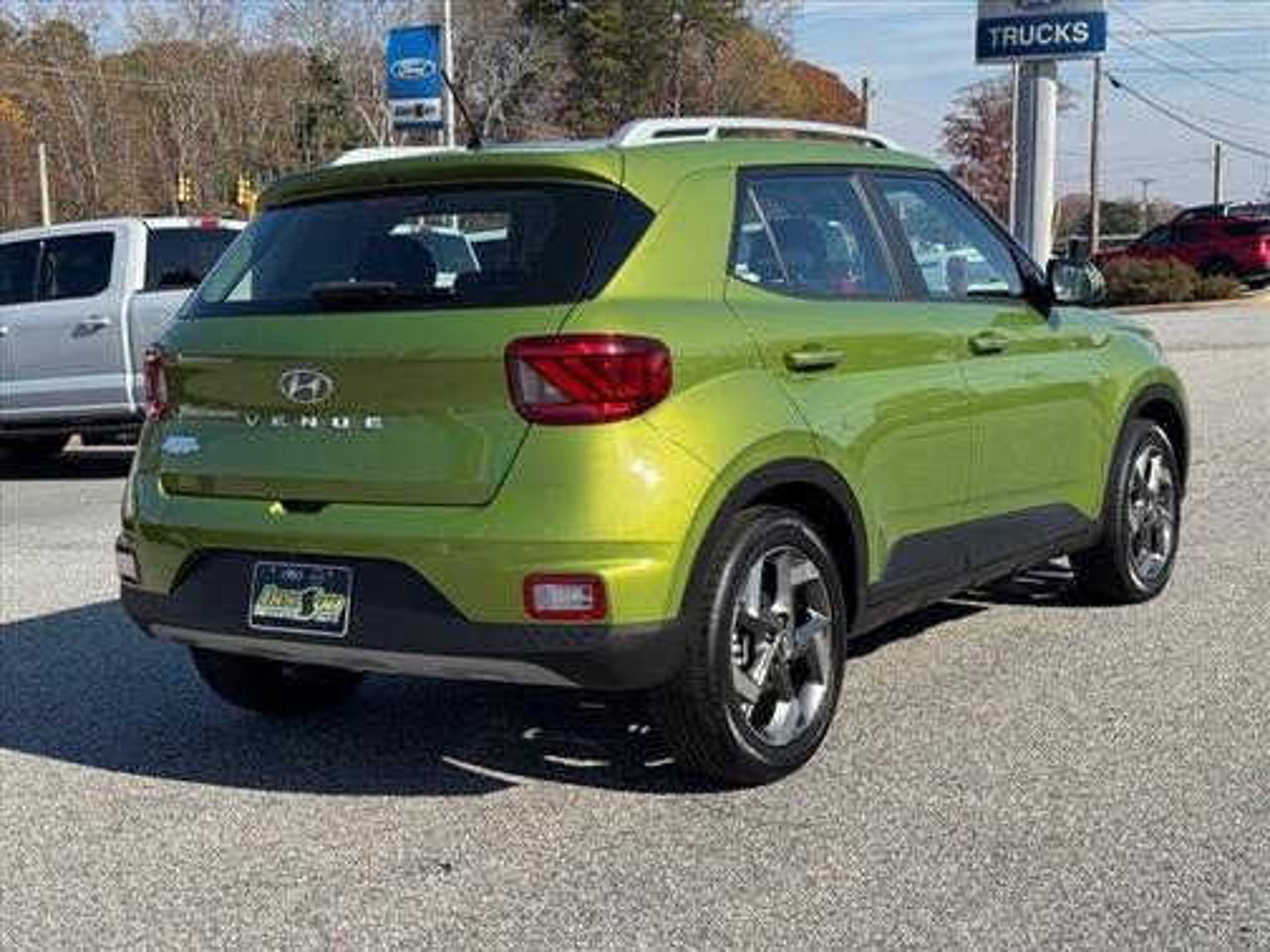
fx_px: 1761
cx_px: 635
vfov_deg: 30.3
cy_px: 476
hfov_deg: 39.7
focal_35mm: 48
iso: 64
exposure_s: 1/3425
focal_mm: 6.76
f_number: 1.78
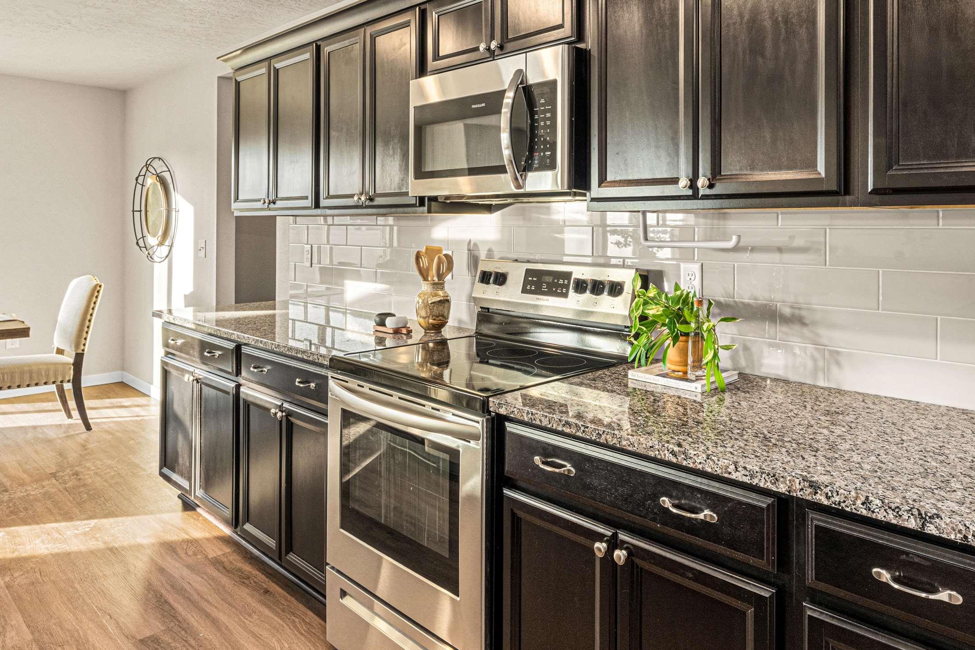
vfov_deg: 52.5
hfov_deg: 72.6
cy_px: 237
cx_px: 606
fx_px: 650
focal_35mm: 24
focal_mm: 17
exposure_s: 1/4
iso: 800
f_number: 13
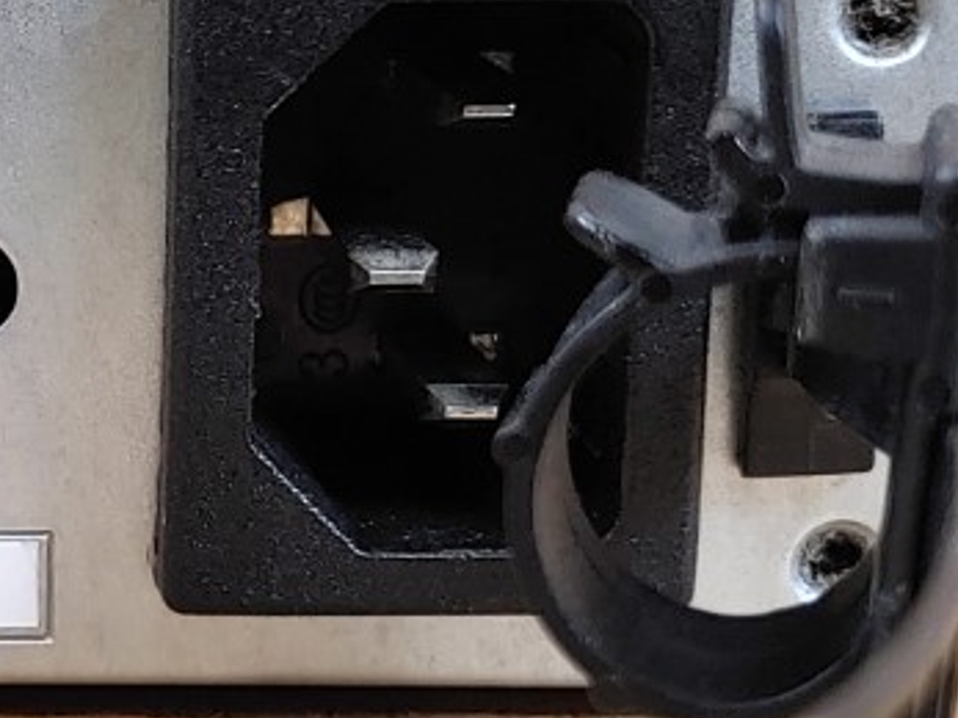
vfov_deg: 13.7
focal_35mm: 108
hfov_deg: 17.4
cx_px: -166
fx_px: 2988
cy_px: 475
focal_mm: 4.36
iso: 50
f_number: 1.8
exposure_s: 1/60
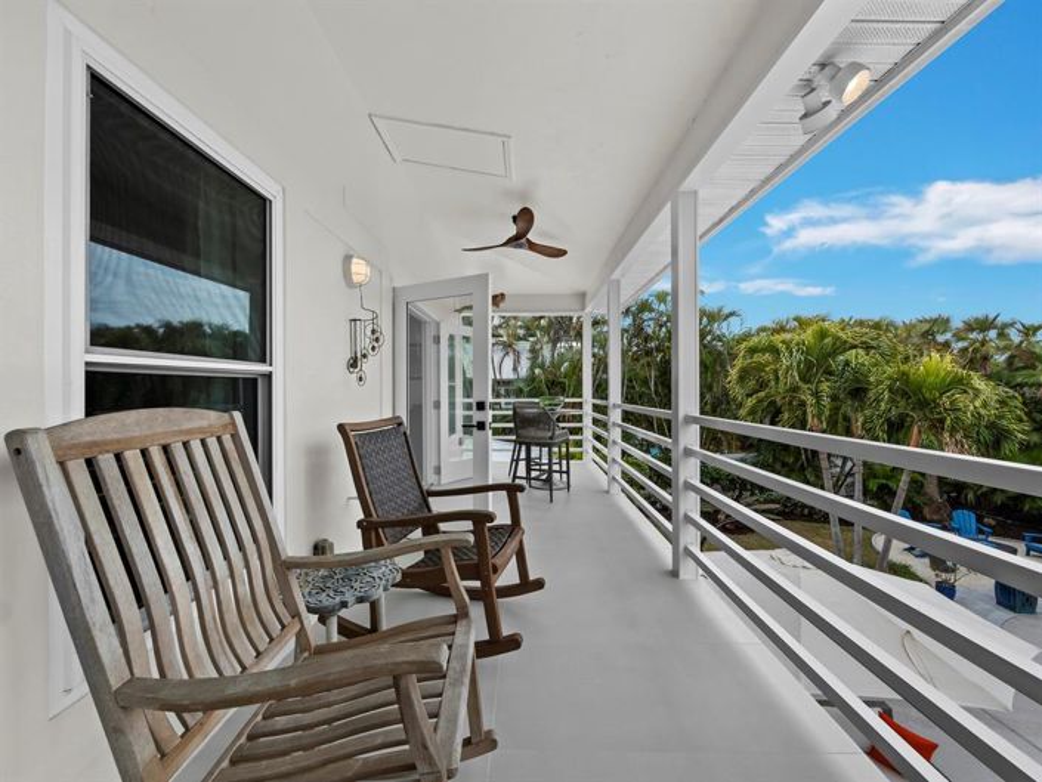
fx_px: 421
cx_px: 521
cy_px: 391
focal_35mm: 14
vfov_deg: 85.7
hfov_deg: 102.1
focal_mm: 7
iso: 320
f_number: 14
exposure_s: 1/25
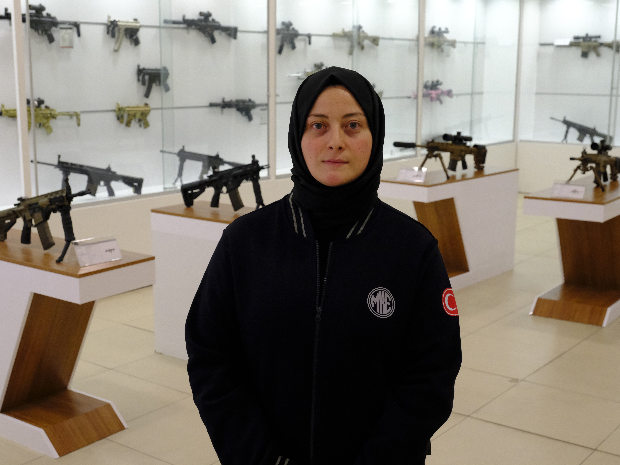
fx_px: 824
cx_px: 316
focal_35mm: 46
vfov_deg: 31.5
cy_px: 233
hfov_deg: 41.2
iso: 5000
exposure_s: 1/250
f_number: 5
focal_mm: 28.3
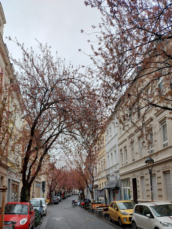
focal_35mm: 25
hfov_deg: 54.9
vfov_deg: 69.4
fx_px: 166
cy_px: 114
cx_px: 86
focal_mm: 4.71
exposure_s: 1/100
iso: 102
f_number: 1.7
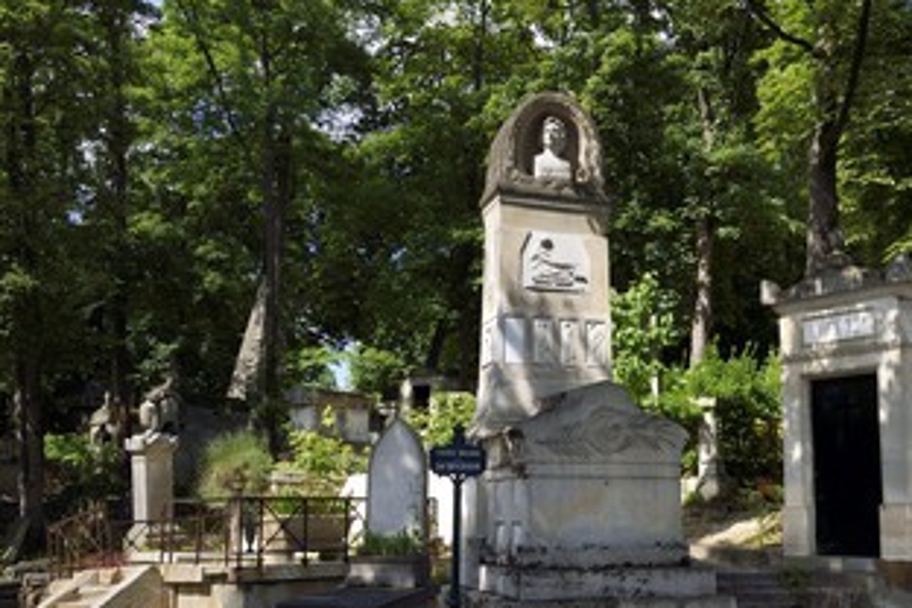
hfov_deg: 49.1
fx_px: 988
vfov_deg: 34.1
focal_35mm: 39
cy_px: 360
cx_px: 567
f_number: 10
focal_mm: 29
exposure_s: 1/160
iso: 200
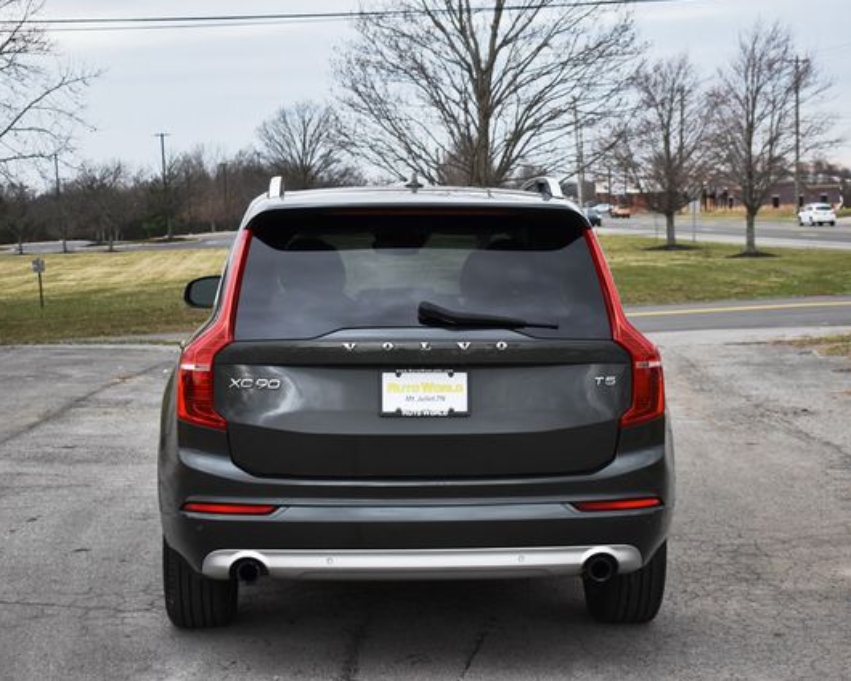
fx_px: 1713
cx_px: 432
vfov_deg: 22.5
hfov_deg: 27.9
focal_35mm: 68
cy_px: 340
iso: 450
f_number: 4.8
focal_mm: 40
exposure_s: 1/250
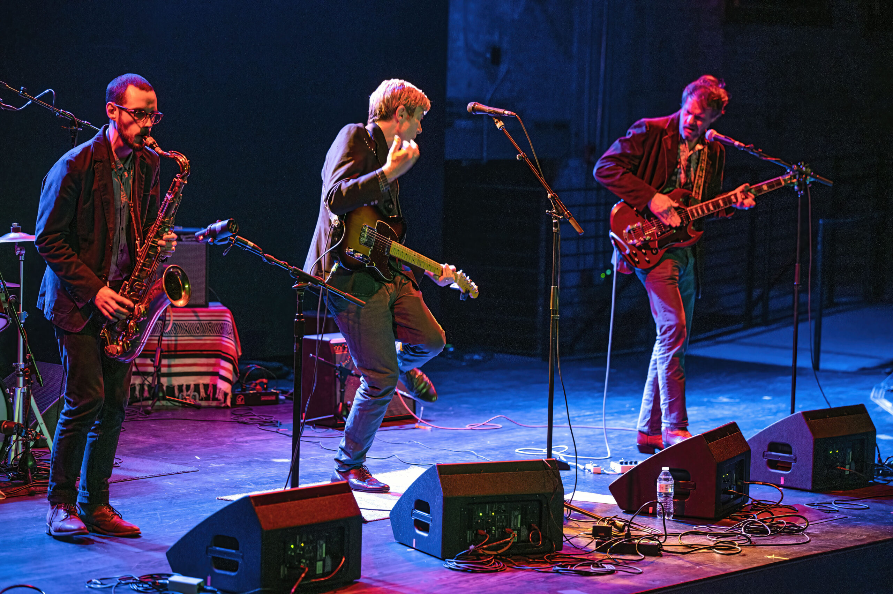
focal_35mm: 110
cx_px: 446
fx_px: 2727
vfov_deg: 12.4
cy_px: 297
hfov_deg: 18.6
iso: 2500
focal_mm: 110
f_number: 2.8
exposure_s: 1/125
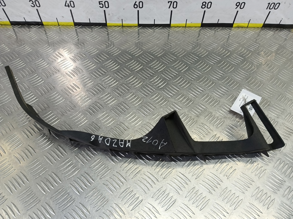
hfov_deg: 73.9
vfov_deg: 58.9
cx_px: 146
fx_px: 195
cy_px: 110
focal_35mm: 23
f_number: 1.6
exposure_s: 1/50
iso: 107
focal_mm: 4.11
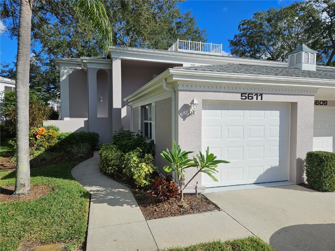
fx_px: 223
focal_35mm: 23
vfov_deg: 58.9
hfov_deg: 73.9
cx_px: 168
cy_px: 126
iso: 25
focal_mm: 5.4
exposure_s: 1/2874
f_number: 1.8
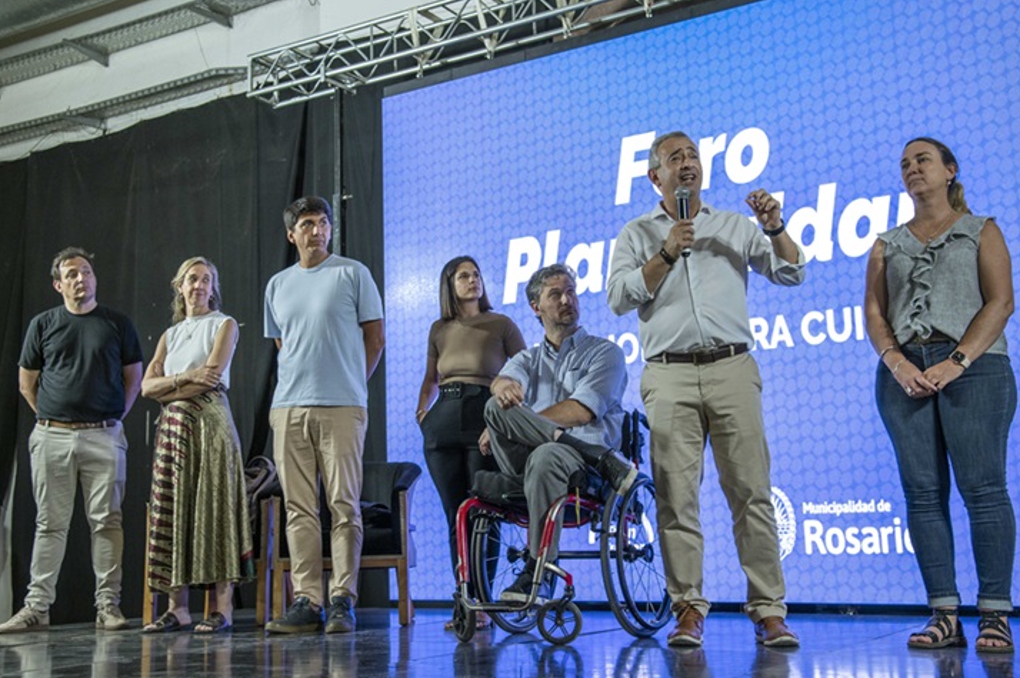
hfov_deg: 47.4
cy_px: 345
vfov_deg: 32.6
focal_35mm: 41
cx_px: 523
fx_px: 1161
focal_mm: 38
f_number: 5
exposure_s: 1/125
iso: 1250
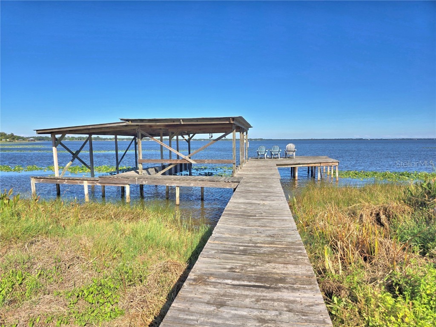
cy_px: 164
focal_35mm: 23
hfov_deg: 73.9
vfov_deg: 58.9
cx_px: 218
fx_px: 290
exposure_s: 1/816
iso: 12
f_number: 1.7
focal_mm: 6.3
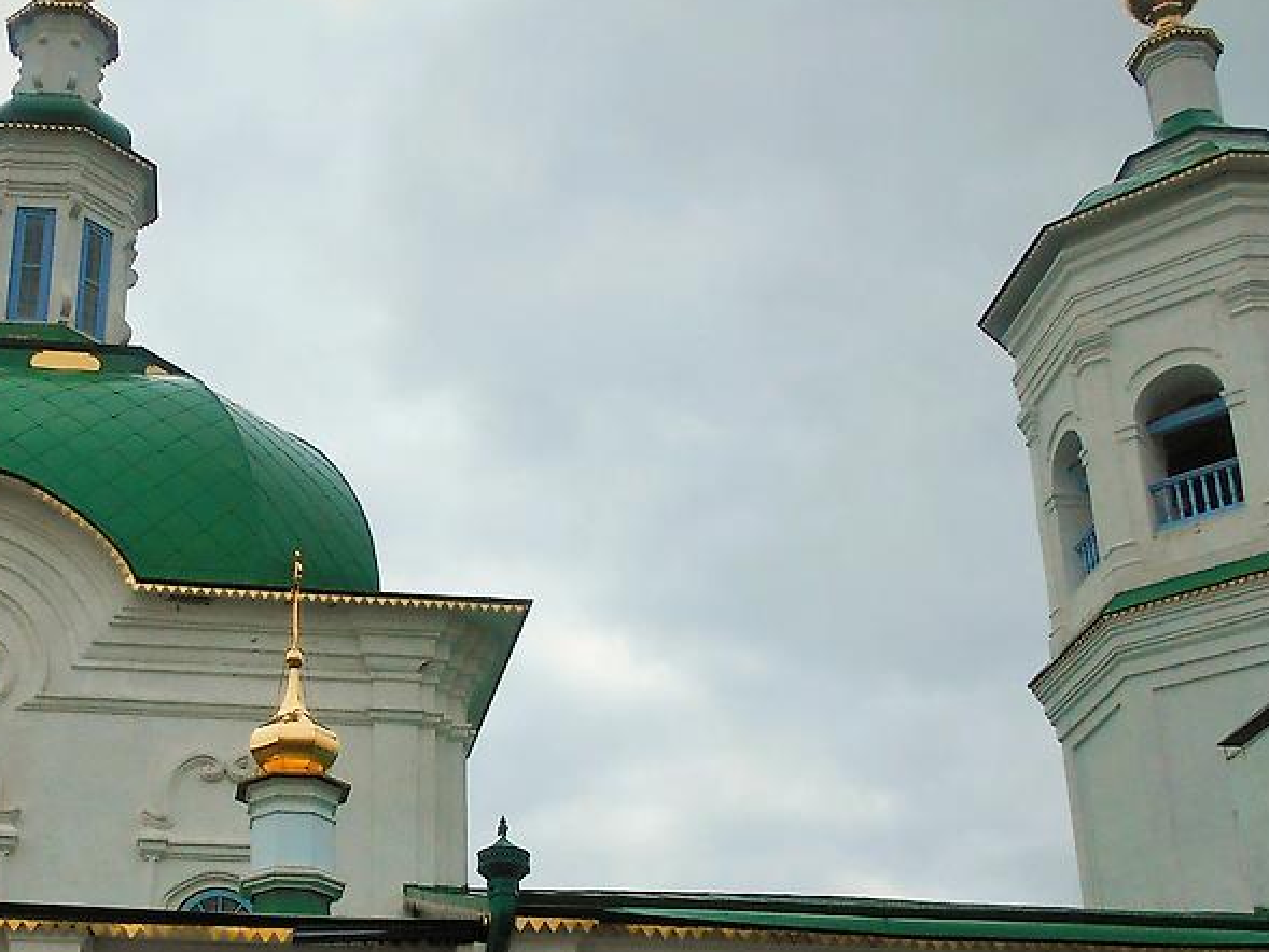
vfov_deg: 27.3
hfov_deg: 35.6
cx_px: 371
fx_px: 1943
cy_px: 644
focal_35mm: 53
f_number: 3.2
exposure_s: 1/1600
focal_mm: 4.6
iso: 80
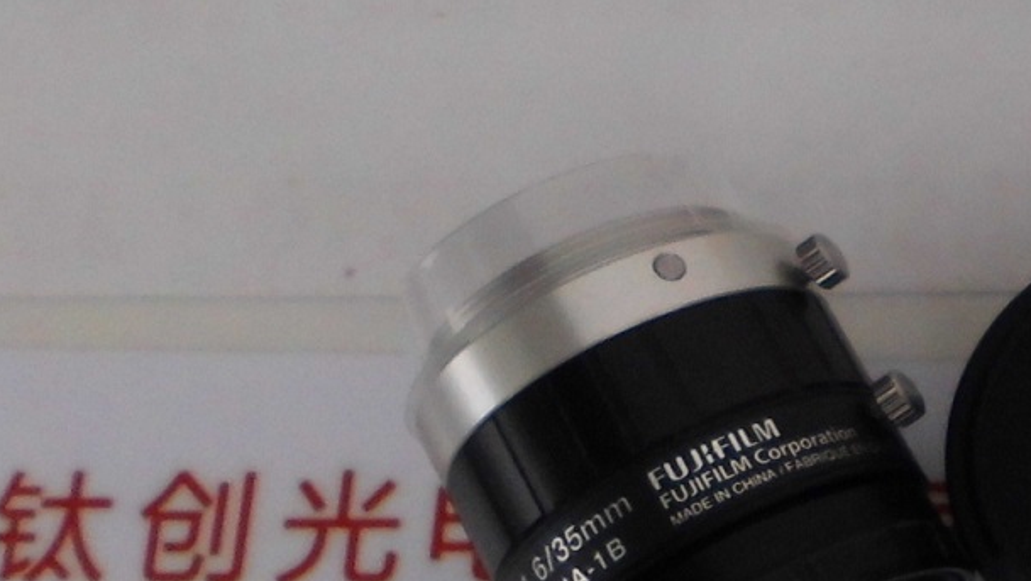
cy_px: 212
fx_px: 2543
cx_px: 1656
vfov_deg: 13.0
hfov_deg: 19.3
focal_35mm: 93
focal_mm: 4.6
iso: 100
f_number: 3.2
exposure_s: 1/206
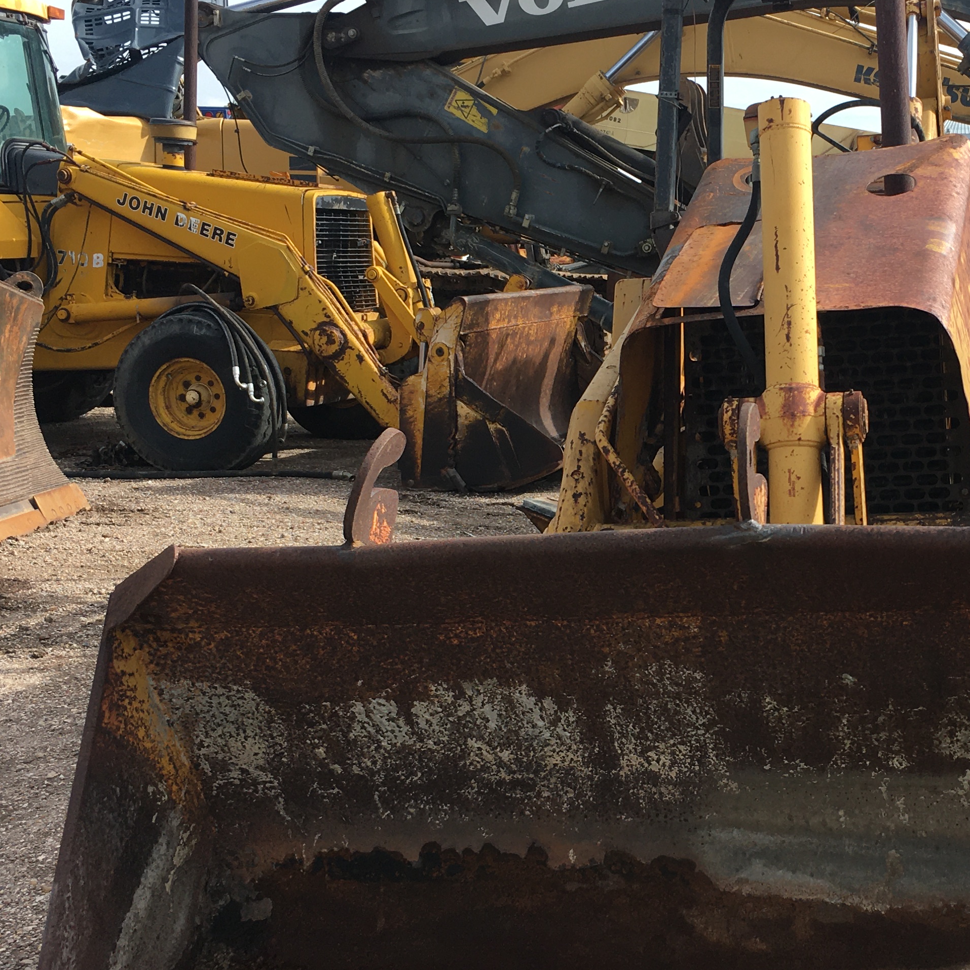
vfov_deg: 31.6
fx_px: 1712
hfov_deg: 31.0
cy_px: 558
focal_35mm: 54
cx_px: 747
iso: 25
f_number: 2.2
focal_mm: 4.15
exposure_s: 1/641
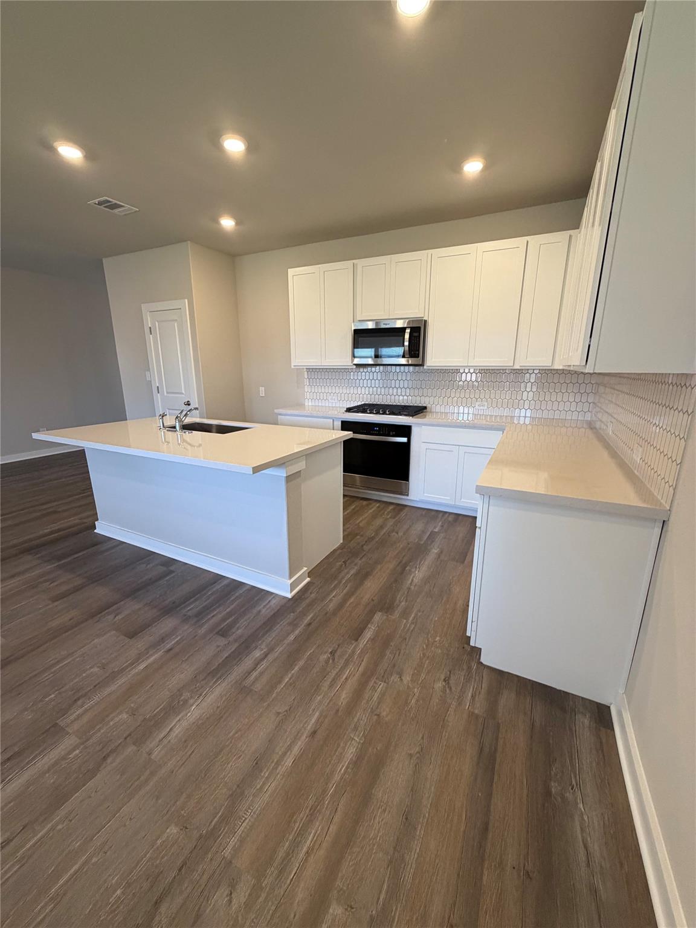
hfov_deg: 85.7
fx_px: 375
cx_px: 348
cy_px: 464
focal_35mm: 14
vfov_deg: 102.1
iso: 250
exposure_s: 1/120
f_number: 2.2
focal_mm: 2.22
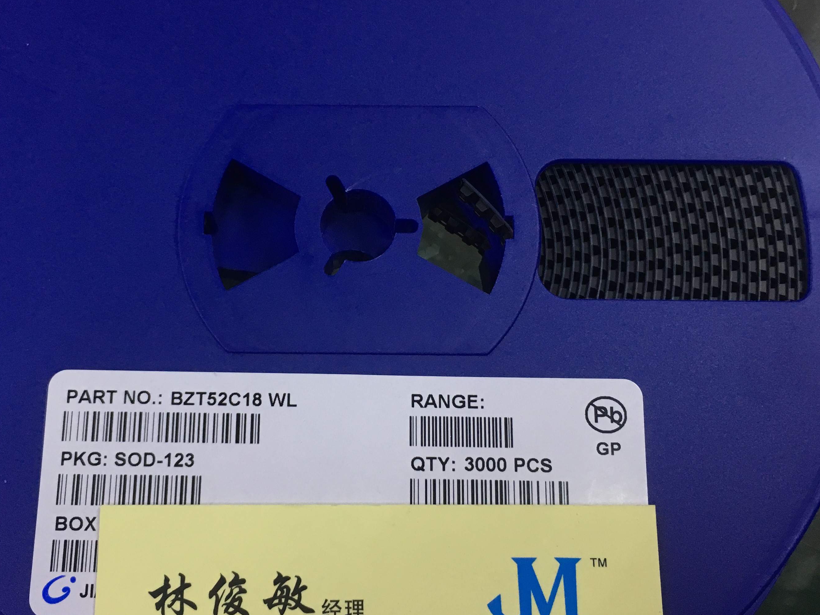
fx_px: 1042
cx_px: 342
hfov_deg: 42.8
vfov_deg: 32.9
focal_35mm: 44
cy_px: 284
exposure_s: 1/33
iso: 100
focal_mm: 4.15
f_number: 2.2
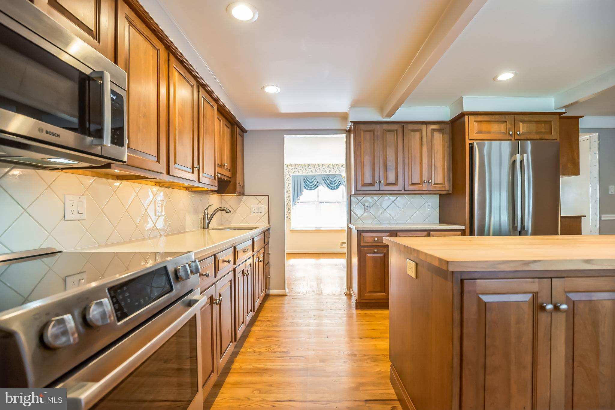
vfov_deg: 73.7
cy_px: 205
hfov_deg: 96.7
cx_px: 308
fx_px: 273
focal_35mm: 16
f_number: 4
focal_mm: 16
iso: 640
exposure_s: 1/60
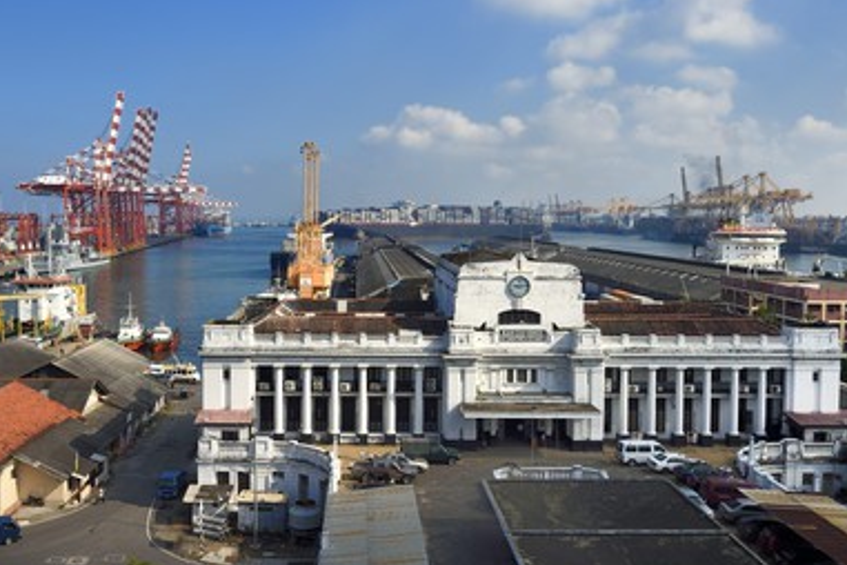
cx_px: 391
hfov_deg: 58.7
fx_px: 753
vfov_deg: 41.1
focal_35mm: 32
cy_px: 271
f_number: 13
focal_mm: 29
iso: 200
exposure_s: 1/250
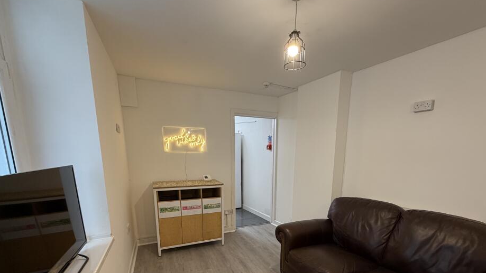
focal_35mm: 17
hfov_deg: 95.8
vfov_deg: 61.3
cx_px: 259
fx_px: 219
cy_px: 195
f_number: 2.2
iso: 200
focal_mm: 2.22
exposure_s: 1/50
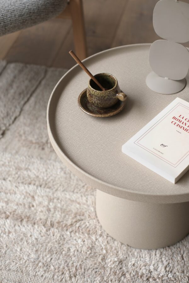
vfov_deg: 37.5
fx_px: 417
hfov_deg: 25.5
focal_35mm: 53
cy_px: 142
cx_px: 94
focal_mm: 35
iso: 250
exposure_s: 1/52
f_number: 2.8
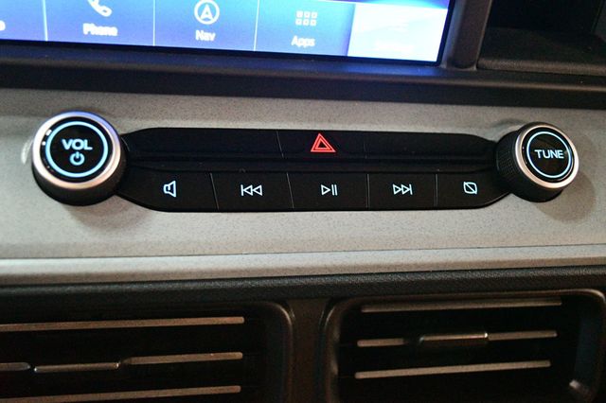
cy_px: 202
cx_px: 303
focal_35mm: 39
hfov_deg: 49.6
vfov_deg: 34.2
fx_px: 656
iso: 12800
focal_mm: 26
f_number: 4.2
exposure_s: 1/40
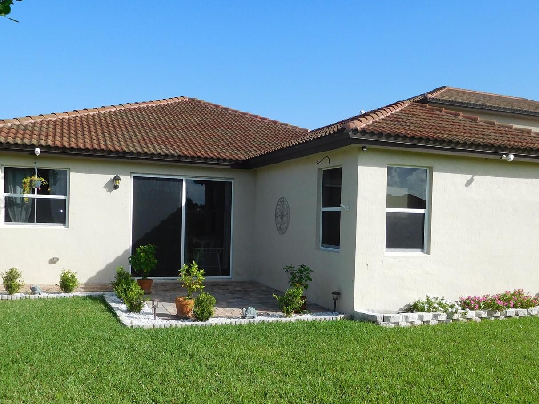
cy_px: 231
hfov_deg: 55.3
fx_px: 514
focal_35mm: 33
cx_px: 277
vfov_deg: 42.8
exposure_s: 1/400
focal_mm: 4.5
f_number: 6.8
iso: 125
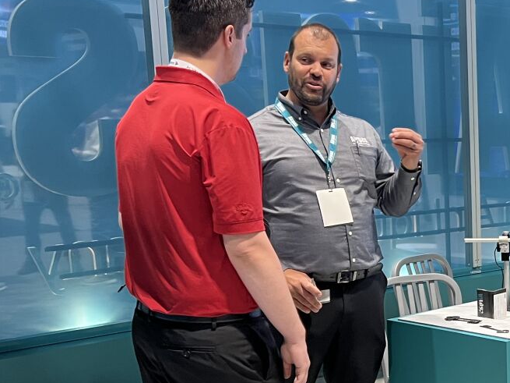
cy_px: 280
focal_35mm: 66
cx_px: 547
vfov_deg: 22.1
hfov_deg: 27.2
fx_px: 972
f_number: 1.5
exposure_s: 1/60
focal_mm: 5.7
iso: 125
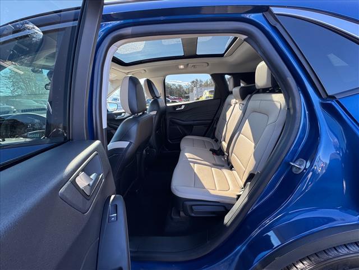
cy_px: 135
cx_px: 180
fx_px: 145
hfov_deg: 102.1
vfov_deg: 85.7
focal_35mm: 14
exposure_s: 1/110
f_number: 2.2
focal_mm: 2.22
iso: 40
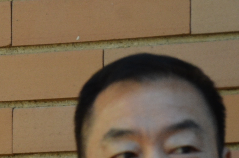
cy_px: 241
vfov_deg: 2.7
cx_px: -29
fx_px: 3375
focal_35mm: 510
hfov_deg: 4.0
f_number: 5.6
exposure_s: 1/500
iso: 900
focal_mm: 105
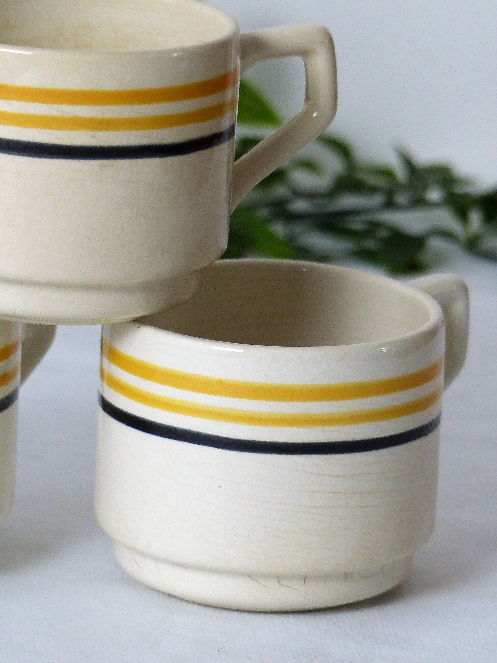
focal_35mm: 264
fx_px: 5054
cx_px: 248
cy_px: 332
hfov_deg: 5.6
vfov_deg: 7.5
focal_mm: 43.3
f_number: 2.8
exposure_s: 1/80
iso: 320
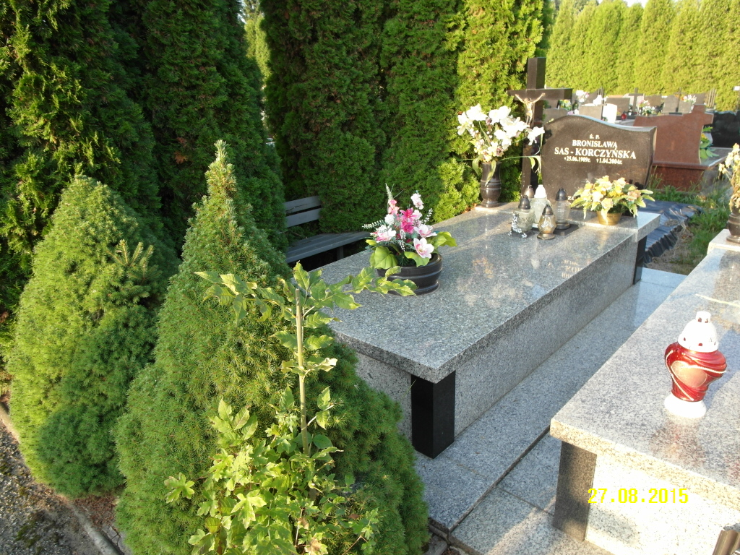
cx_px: 370
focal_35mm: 24
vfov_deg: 56.8
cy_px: 278
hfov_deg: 71.6
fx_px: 513
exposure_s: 1/125
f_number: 3.4
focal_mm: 5.2
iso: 80
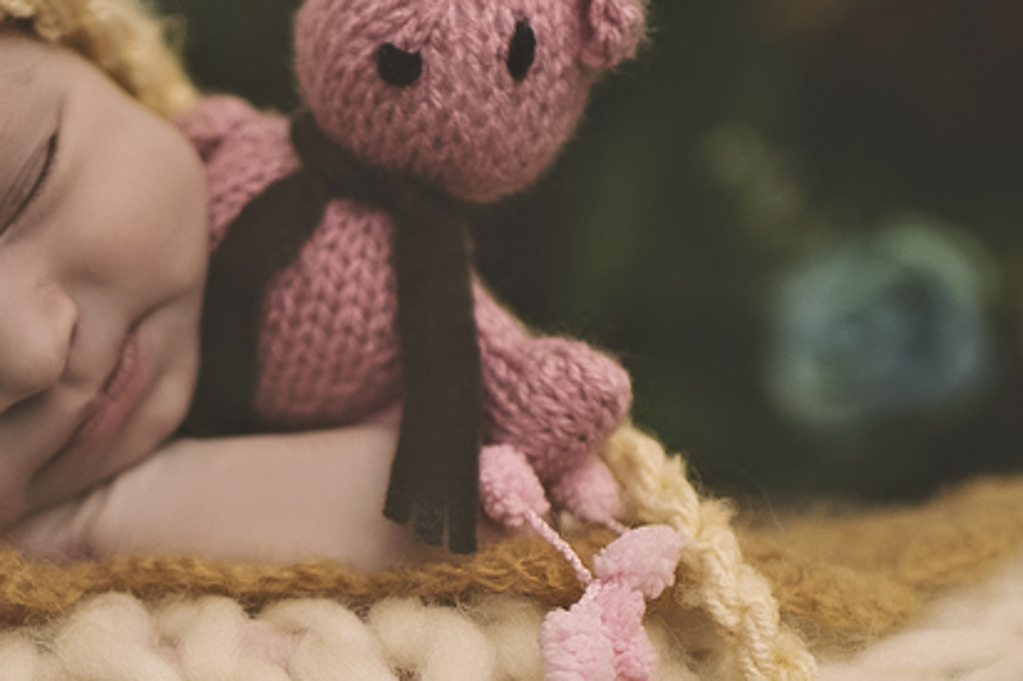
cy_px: 666
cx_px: 32
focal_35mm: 102
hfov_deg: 19.5
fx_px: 2896
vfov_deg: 13.2
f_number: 2
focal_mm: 35
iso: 250
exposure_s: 1/160
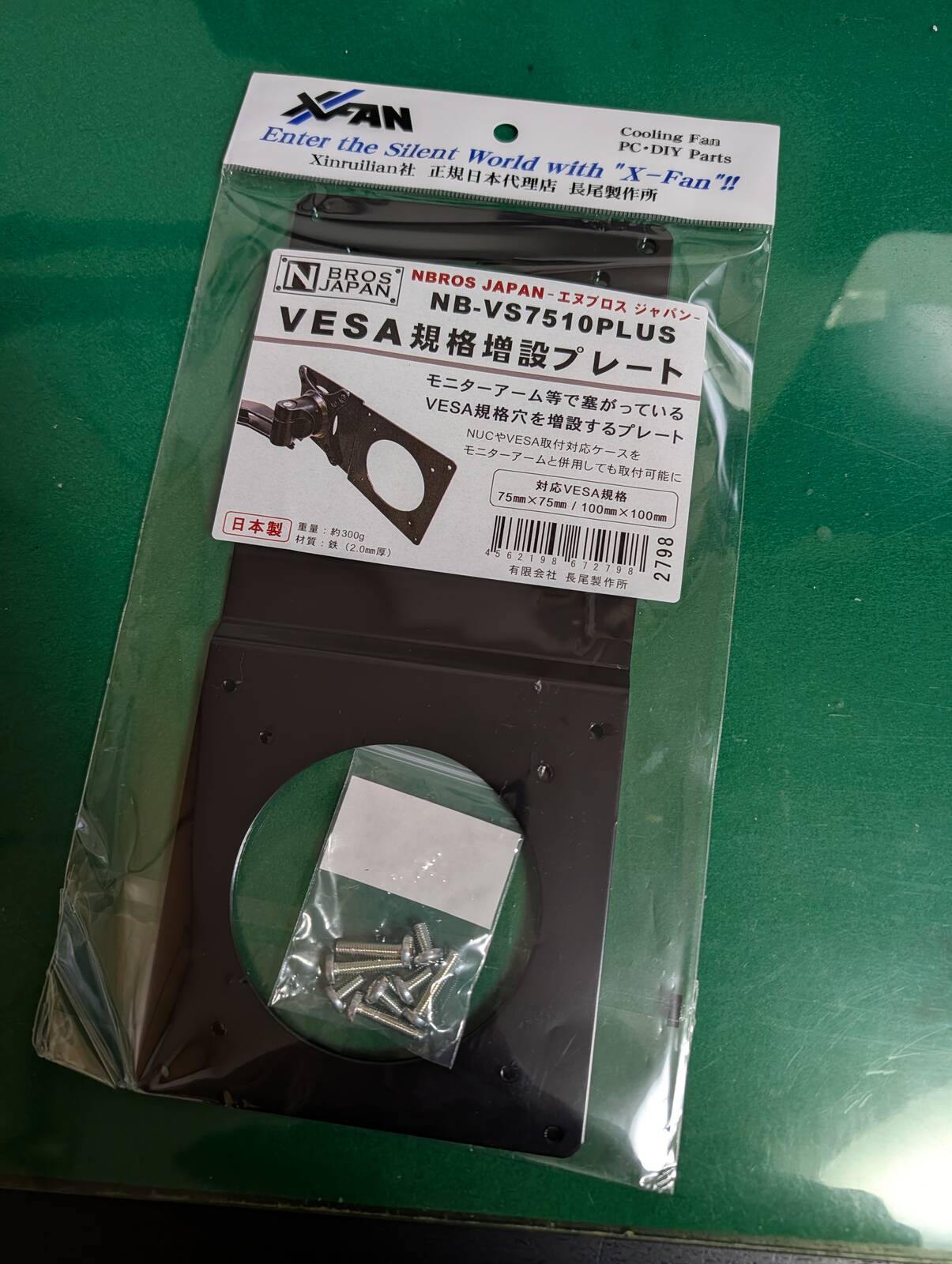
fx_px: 878
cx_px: 476
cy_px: 632
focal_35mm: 24
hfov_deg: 56.9
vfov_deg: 71.5
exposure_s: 1/99.6
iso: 299
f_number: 1.68
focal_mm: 6.9
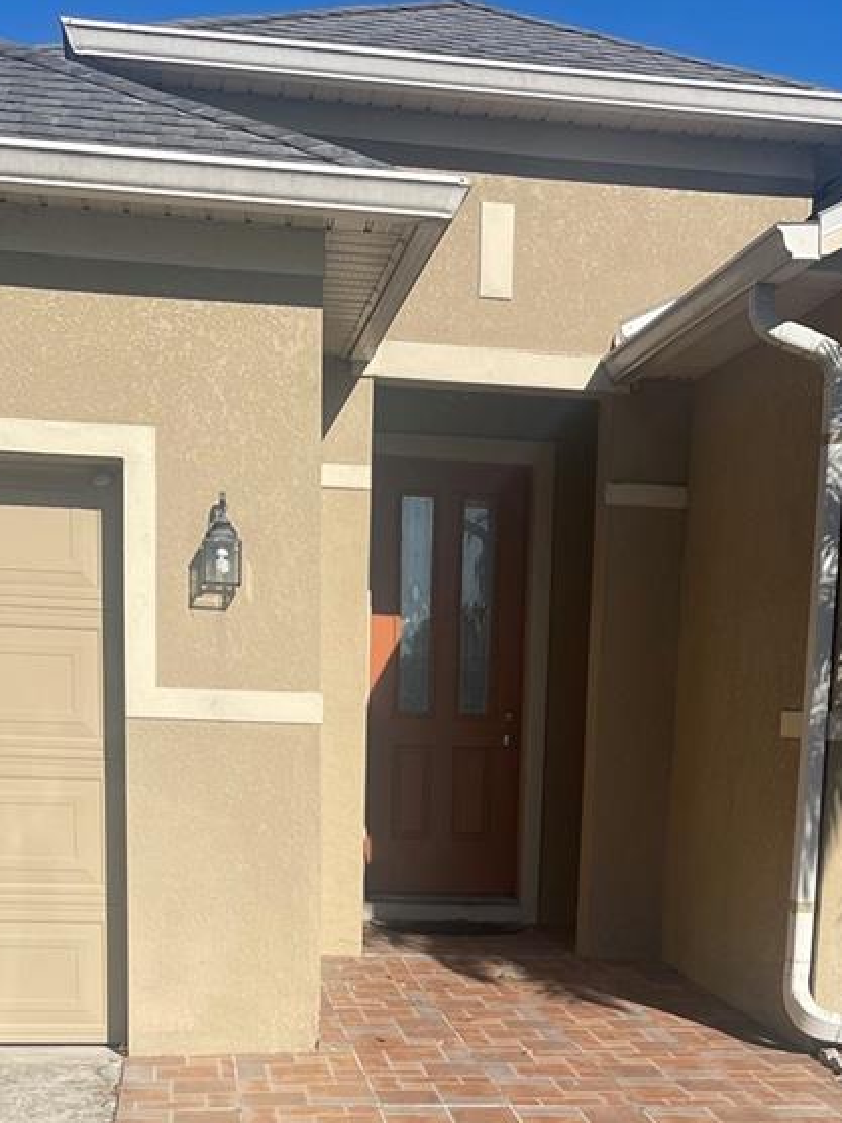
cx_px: 489
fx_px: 1751
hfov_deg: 27.0
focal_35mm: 54
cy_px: 1042
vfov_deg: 33.4
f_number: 1.6
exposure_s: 1/4525
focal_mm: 5.1
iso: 32
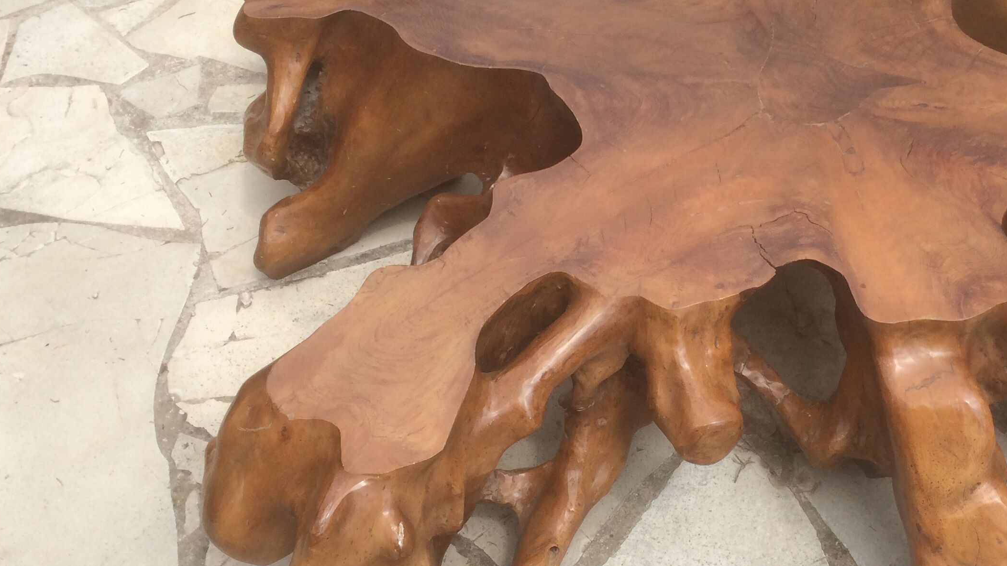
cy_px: 270
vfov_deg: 24.4
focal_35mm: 49
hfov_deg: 41.6
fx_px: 1308
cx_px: 667
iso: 32
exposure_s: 1/1080
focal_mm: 4.15
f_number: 2.2
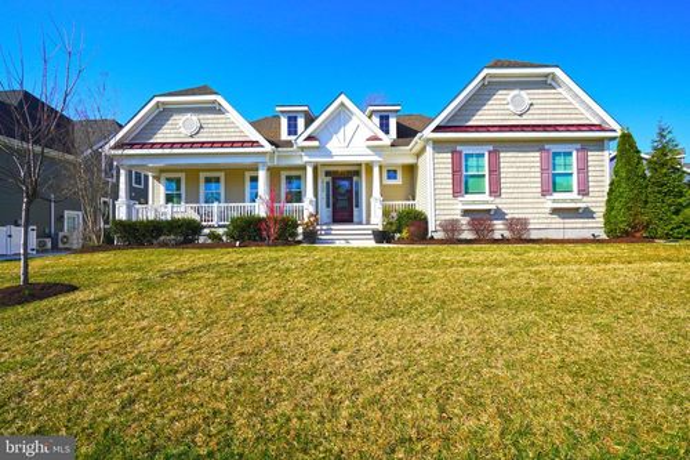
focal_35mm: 16
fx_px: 307
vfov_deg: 73.7
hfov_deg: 96.8
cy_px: 230
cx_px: 345
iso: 100
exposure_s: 1/200
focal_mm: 16
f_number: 10
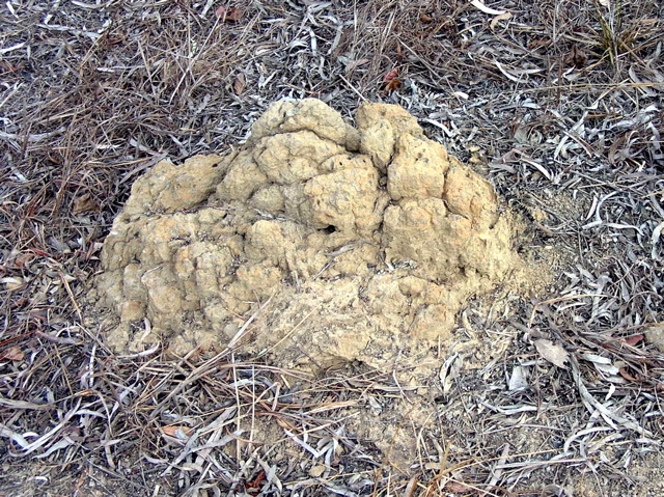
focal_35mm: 52
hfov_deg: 36.8
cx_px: 332
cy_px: 248
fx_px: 997
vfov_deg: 28.0
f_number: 3
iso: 50
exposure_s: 1/53.6
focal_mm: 8.7
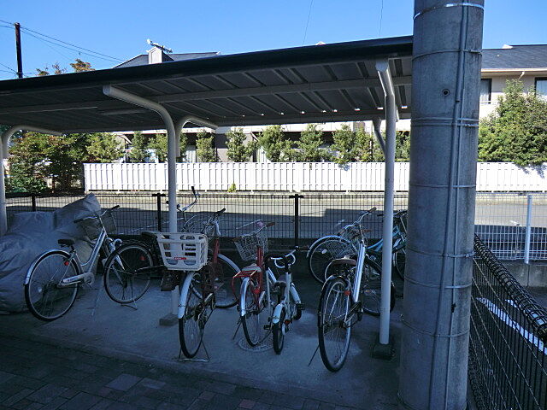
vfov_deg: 56.8
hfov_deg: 71.6
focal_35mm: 24
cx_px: 274
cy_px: 205
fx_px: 379
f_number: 3.2
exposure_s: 1/640
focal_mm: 4.3
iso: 80
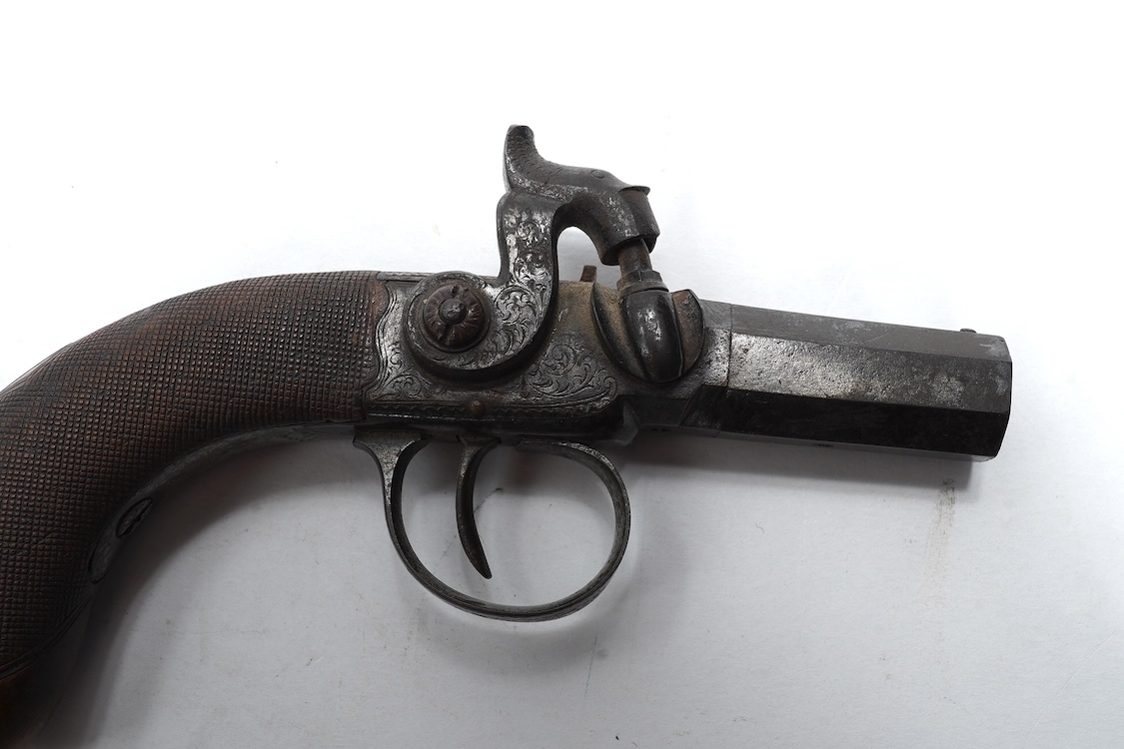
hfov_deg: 43.6
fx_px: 1405
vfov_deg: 29.9
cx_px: 562
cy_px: 374
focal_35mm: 45
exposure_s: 1/100
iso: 100
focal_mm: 30
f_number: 22
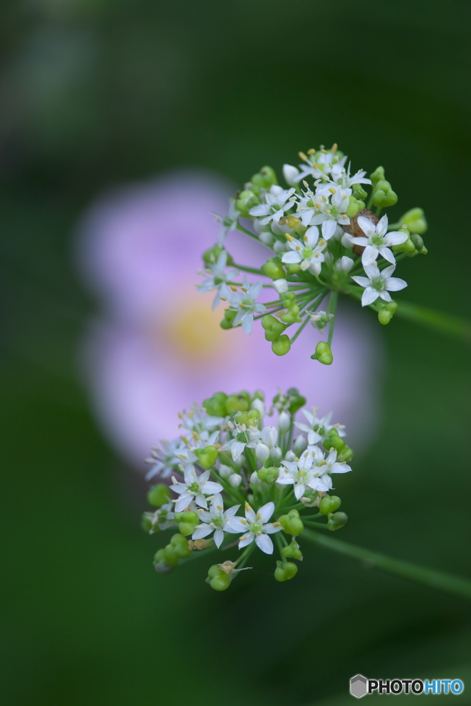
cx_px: 236
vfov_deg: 6.9
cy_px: 353
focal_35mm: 300
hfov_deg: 4.6
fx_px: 5885
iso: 320
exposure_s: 1/6400
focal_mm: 300
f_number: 4
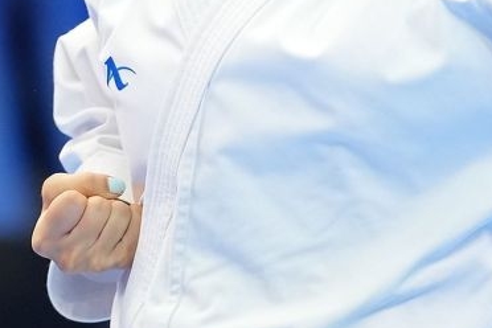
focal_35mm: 954
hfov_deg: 2.2
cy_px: 81
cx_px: 249
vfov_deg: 1.4
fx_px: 13037
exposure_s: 1/500
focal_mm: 197
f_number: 2.8
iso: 1600
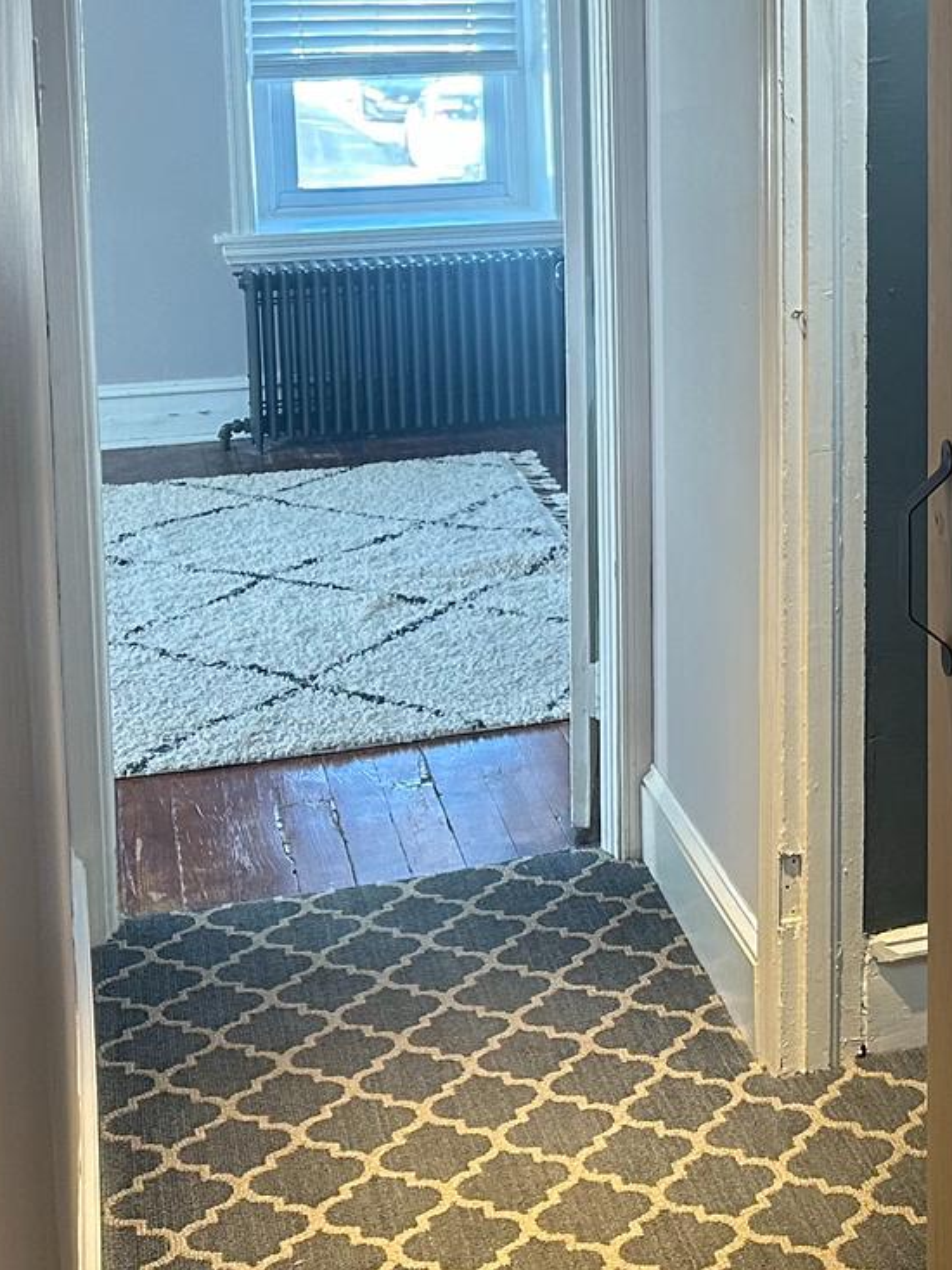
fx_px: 2458
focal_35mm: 67
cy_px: 247
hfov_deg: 20.7
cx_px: 1085
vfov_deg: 28.3
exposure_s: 1/79
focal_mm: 6.86
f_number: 1.78
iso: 250
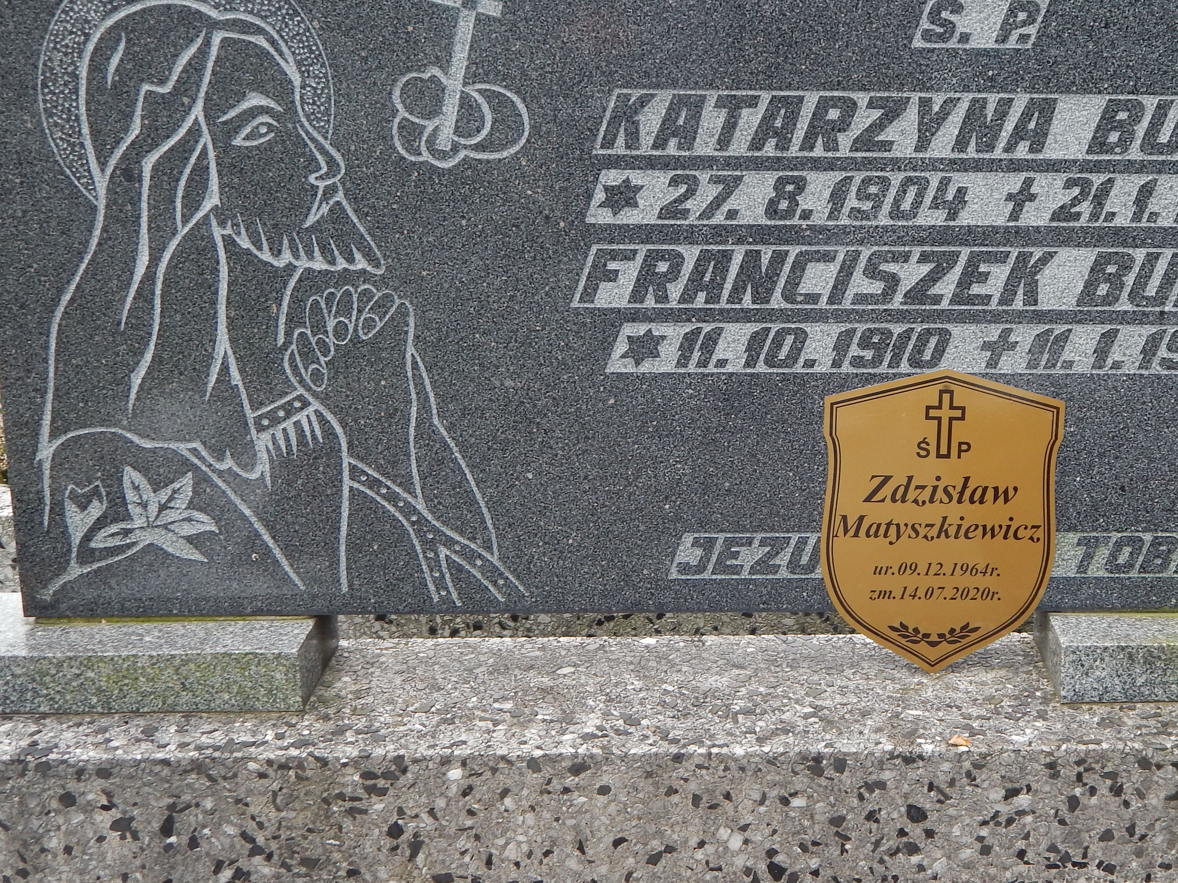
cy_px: 399
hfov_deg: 36.2
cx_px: 834
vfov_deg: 28.0
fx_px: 1769
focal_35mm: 52
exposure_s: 1/125
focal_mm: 6.1
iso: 125
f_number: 3.3
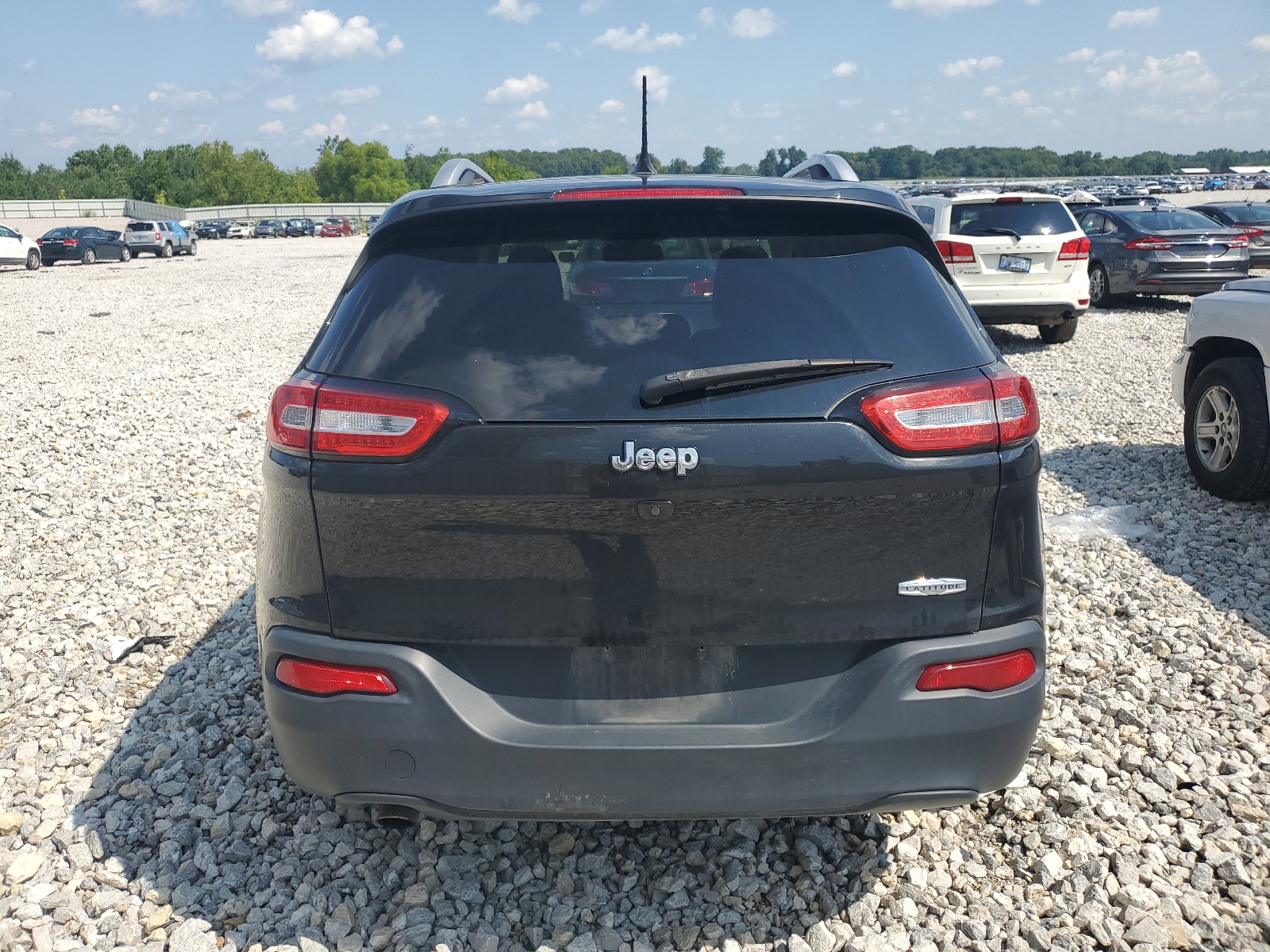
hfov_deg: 67.3
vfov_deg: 53.1
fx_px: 954
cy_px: 476
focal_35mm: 26
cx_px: 635
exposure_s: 1/3333
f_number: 1.5
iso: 50
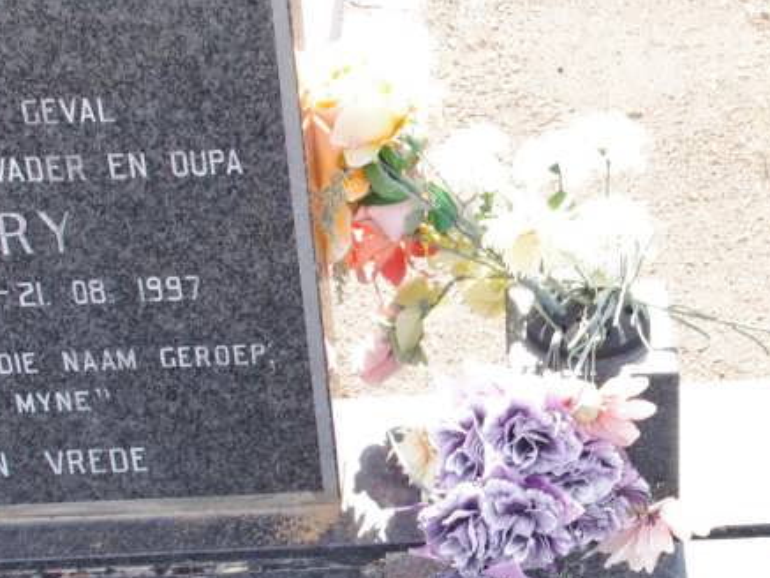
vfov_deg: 15.6
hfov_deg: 20.3
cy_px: 359
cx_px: 668
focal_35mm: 95
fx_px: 2114
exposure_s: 1/125
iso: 800
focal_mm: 24.38
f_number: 11
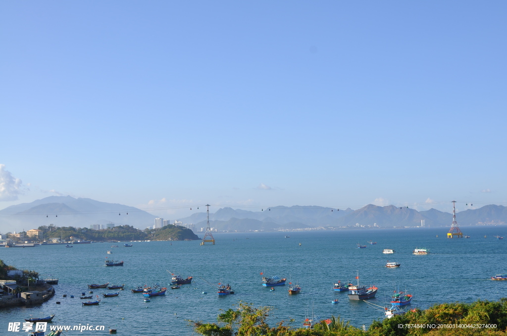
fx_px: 738
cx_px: 254
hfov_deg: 37.9
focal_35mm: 52
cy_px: 168
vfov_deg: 25.7
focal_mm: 35
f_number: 7.1
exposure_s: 1/200
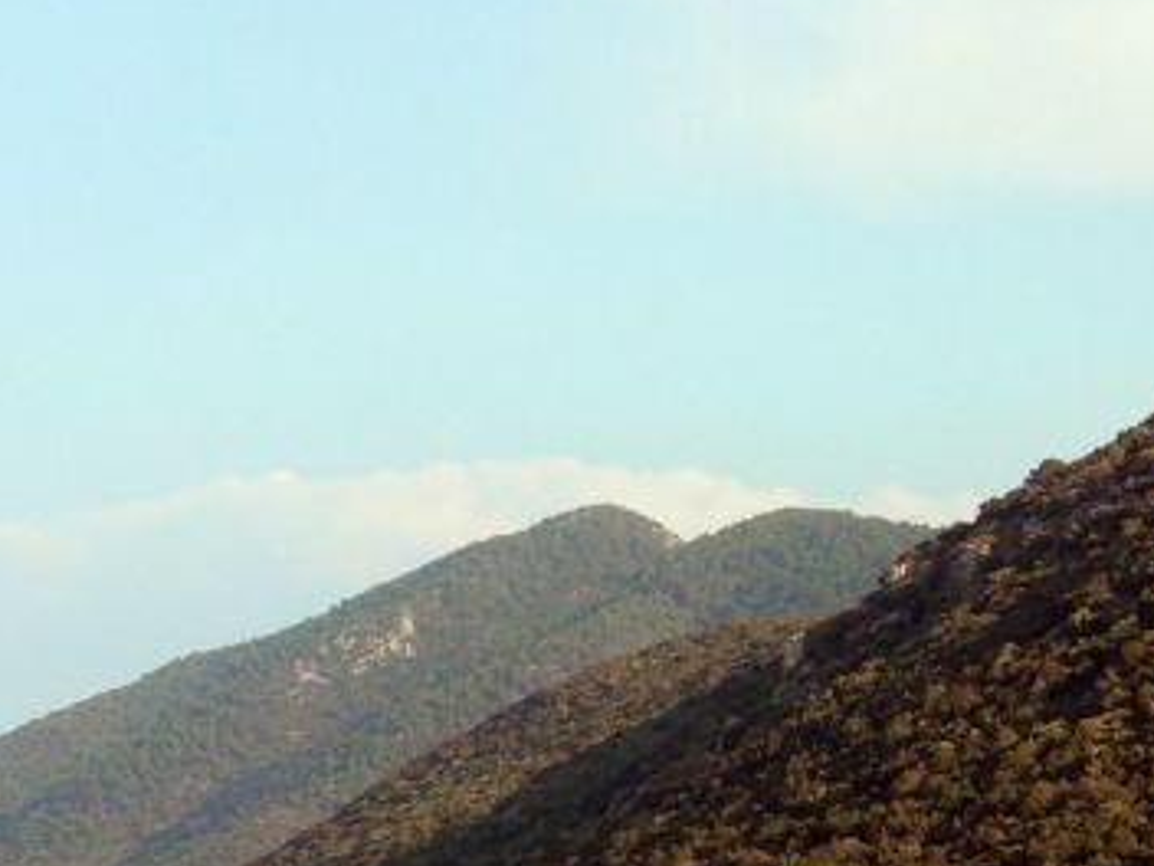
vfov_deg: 7.7
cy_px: 764
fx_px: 6434
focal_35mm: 193
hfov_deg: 10.2
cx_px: 262
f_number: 7.3
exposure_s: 1/180
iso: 64
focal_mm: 19.1
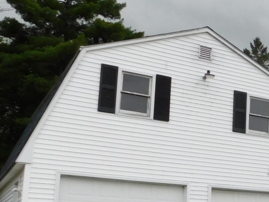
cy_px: 165
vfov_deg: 21.3
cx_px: 338
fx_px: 528
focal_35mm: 68
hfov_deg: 25.2
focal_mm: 4.1
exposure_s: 1/500
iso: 125
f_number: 3
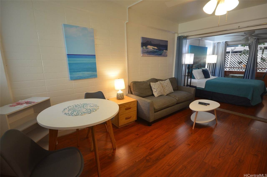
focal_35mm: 17
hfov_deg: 92.6
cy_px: 88
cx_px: 134
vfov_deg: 69.4
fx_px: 128
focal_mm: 11.5
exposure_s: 1/60
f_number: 4.2
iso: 800
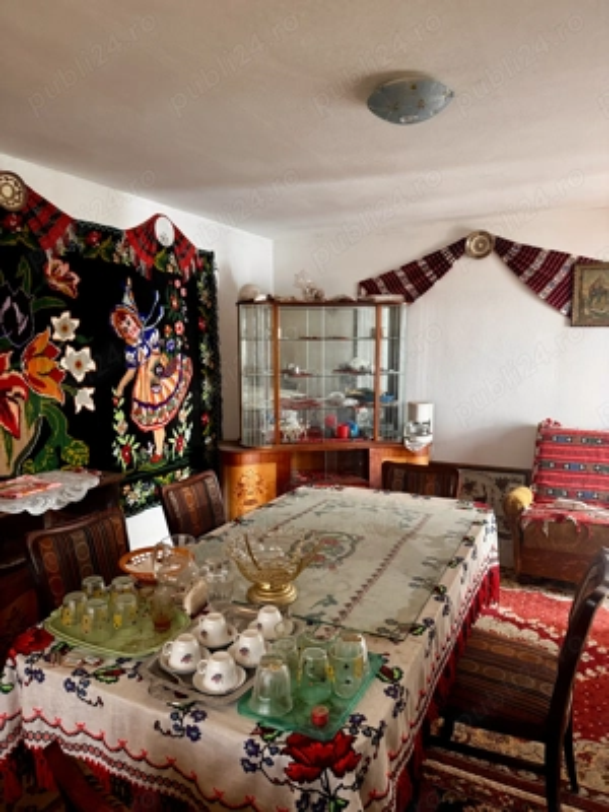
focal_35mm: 24
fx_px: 563
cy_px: 406
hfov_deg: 56.8
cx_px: 304
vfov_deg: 71.6
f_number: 1.78
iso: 500
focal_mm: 6.76
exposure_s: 1/60
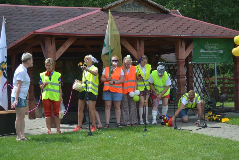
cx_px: 120
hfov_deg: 36.9
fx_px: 359
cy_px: 80
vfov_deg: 25.1
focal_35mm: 54
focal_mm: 36
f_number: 5
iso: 100
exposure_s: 1/320
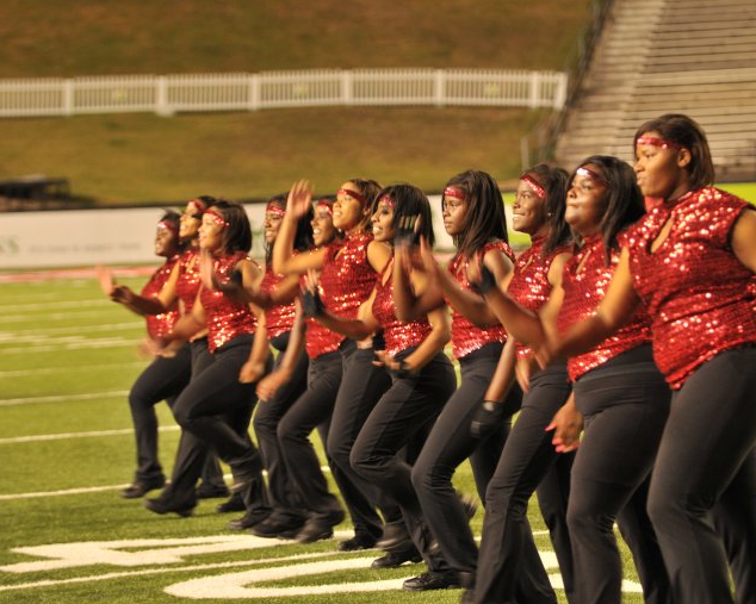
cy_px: 315
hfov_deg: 10.7
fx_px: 4049
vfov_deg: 8.5
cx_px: 423
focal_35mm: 181
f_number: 2.8
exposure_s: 1/60
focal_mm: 102
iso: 450
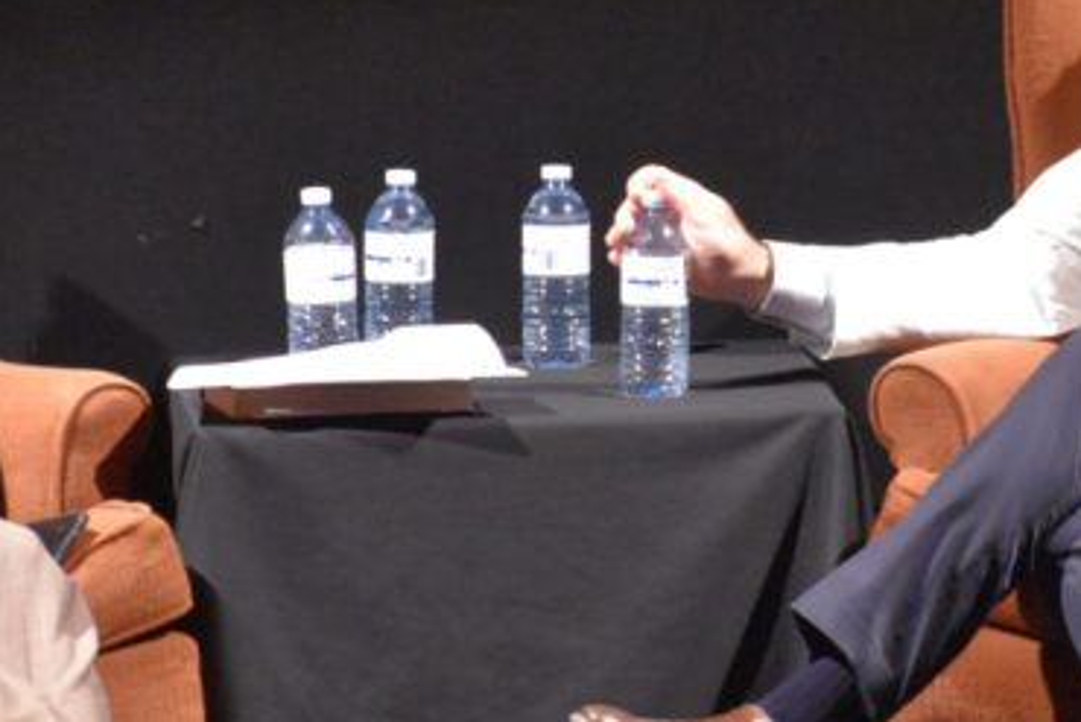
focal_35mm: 747
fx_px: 22438
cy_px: 469
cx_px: 511
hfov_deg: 2.8
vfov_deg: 1.8
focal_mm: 180
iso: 6400
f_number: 5.3
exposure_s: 1/125
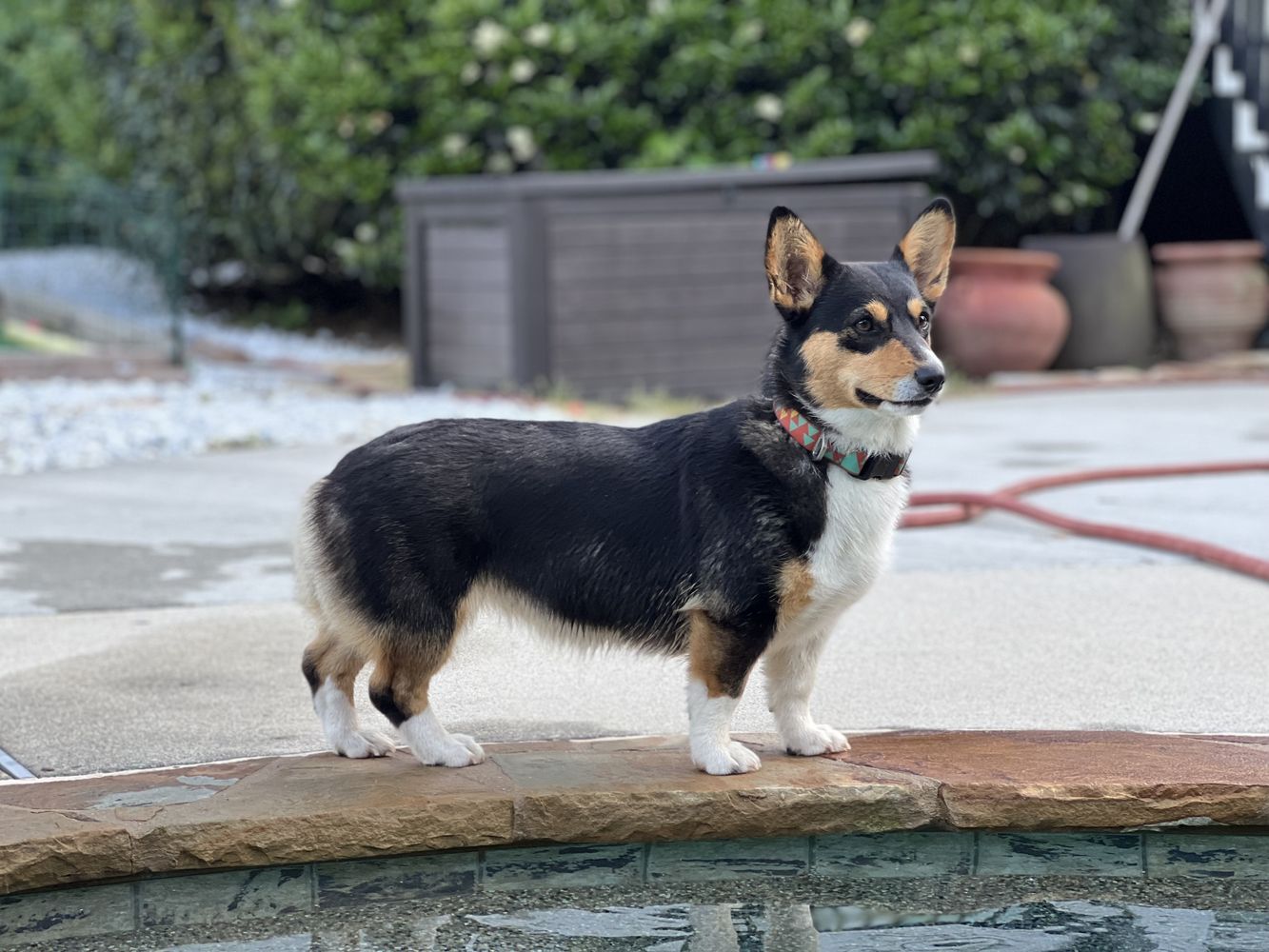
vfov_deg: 19.1
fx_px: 2823
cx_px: 634
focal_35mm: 77
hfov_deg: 25.3
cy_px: 476
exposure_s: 1/121
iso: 64
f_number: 2.8
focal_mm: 9
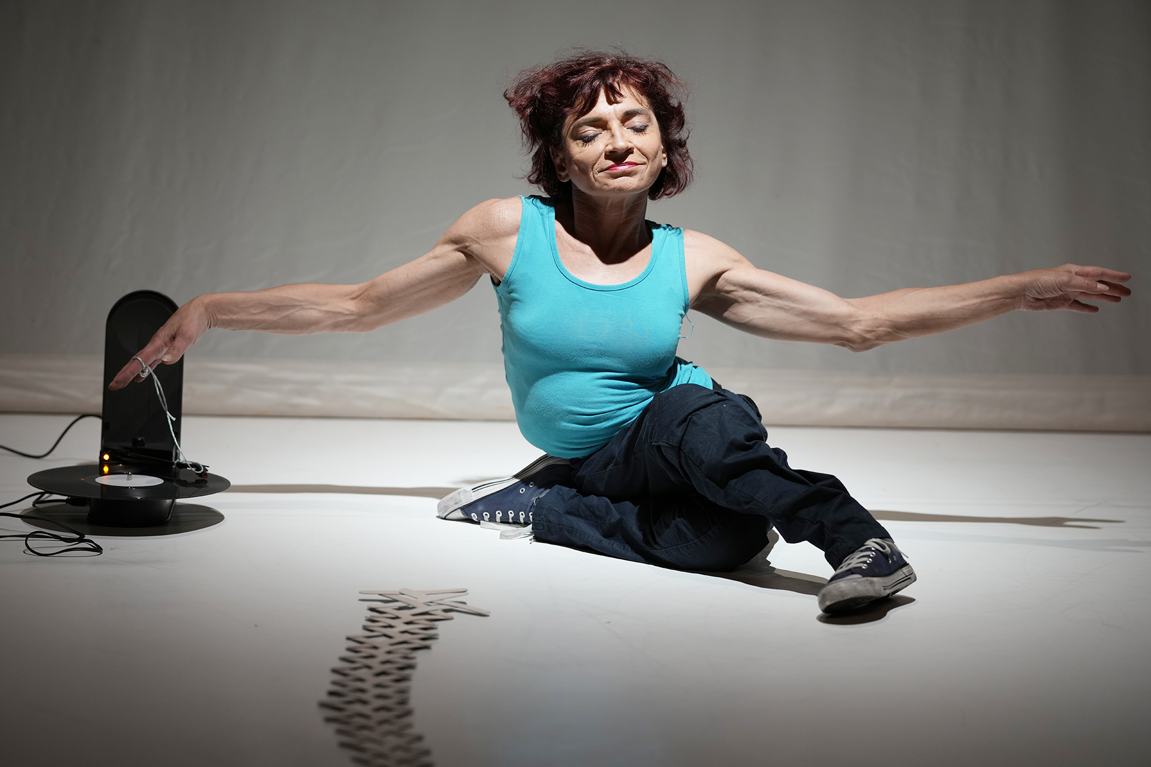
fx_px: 4316
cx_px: 576
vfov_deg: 10.2
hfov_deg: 15.2
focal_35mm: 135
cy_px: 384
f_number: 2.8
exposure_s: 1/100
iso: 500
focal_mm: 135
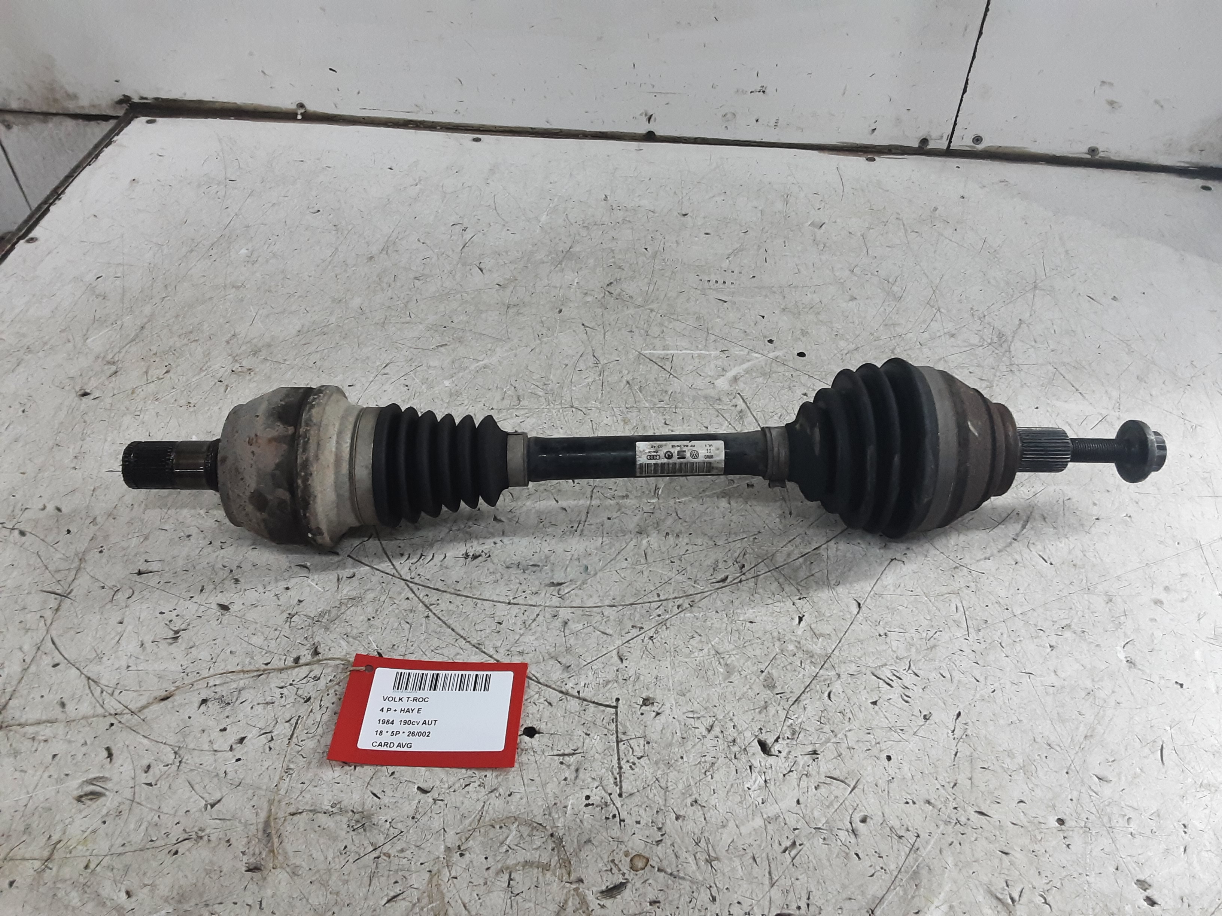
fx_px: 953
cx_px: 611
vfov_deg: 51.4
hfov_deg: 65.3
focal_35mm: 27
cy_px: 458
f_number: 1.9
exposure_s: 1/50
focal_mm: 2.91
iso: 125
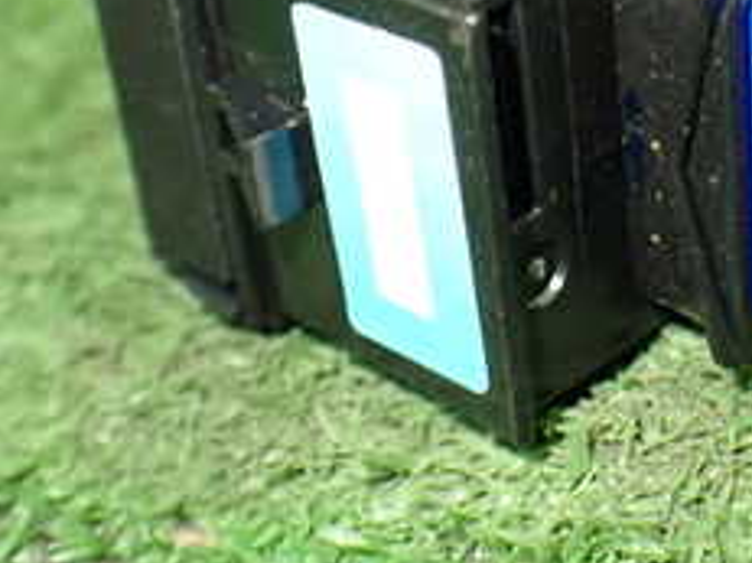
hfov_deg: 24.4
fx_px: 1694
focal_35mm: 78
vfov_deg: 18.4
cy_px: 3
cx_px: 661
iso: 800
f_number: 2.3
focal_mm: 5.4
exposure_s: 1/80
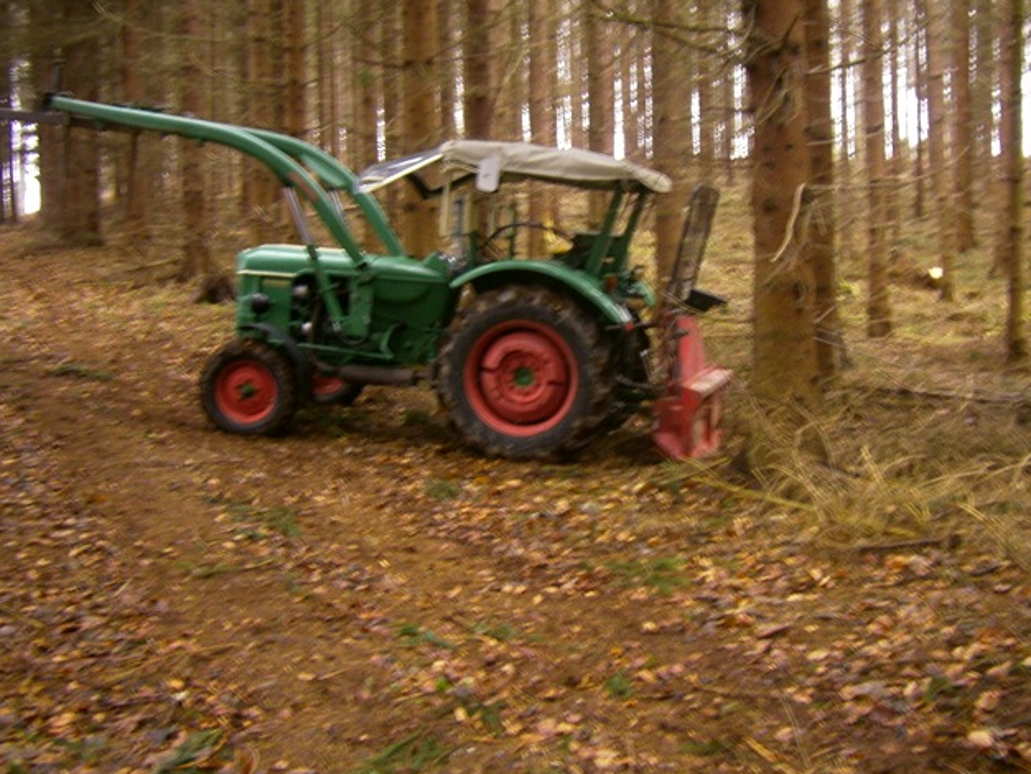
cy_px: 349
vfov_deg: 31.5
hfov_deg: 41.2
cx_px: 547
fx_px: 1371
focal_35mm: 46
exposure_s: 1/3
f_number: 3.1
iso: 125
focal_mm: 6.4
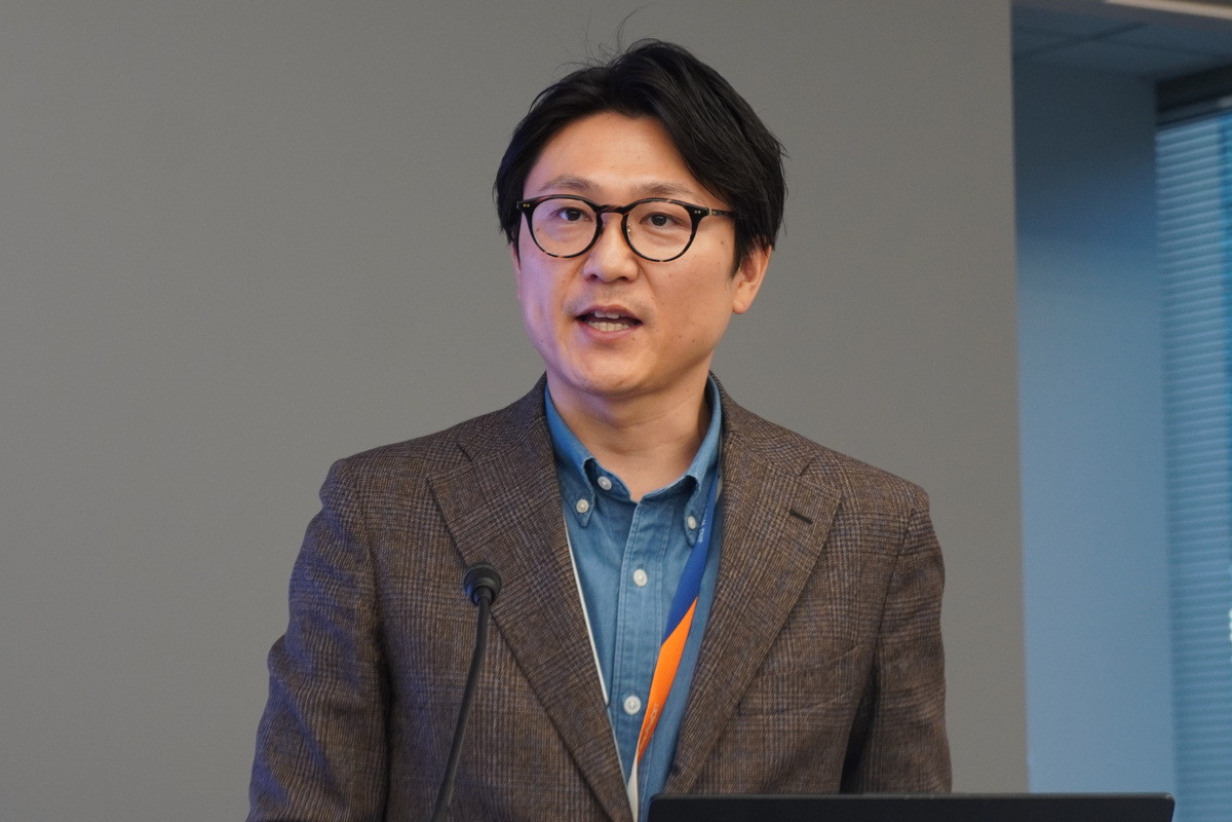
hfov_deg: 27.0
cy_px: 411
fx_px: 2566
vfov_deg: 18.2
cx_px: 616
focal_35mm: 75
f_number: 5
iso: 640
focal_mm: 50
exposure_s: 1/80
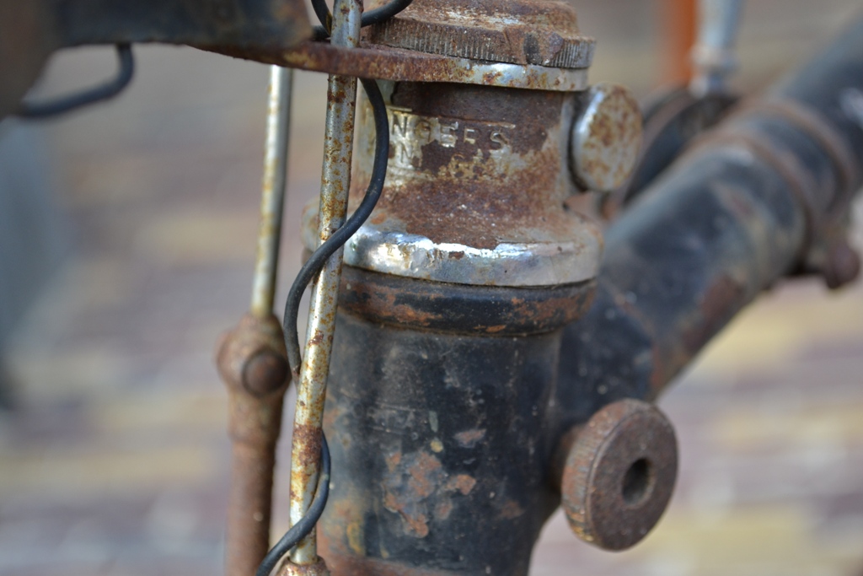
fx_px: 1582
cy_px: 288
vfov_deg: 20.6
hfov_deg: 30.5
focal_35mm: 66
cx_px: 432
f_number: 5.3
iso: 400
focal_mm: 44
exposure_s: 1/100
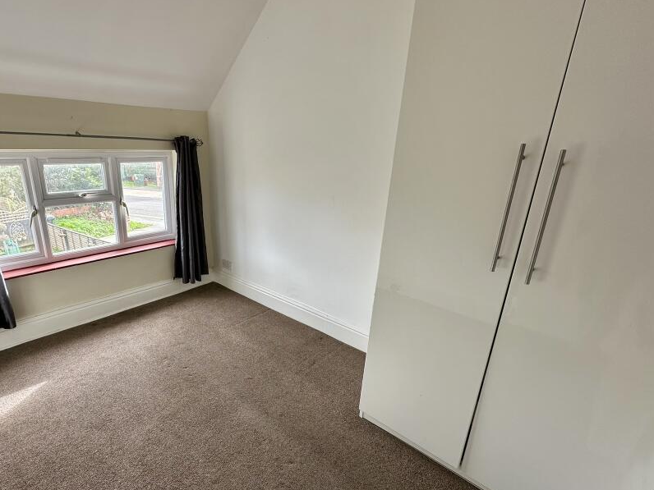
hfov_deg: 86.2
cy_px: 259
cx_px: 249
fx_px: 340
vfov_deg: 71.5
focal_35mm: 18
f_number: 2.2
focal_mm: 2.22
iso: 64
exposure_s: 1/99
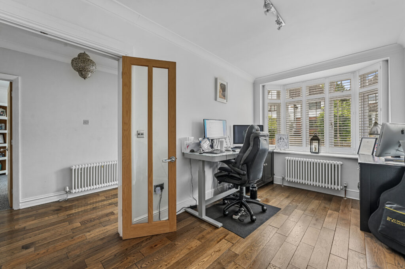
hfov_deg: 104.3
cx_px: 202
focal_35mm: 14
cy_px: 134
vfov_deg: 81.1
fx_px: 157
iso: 400
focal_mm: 14
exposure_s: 1/2.5
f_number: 8
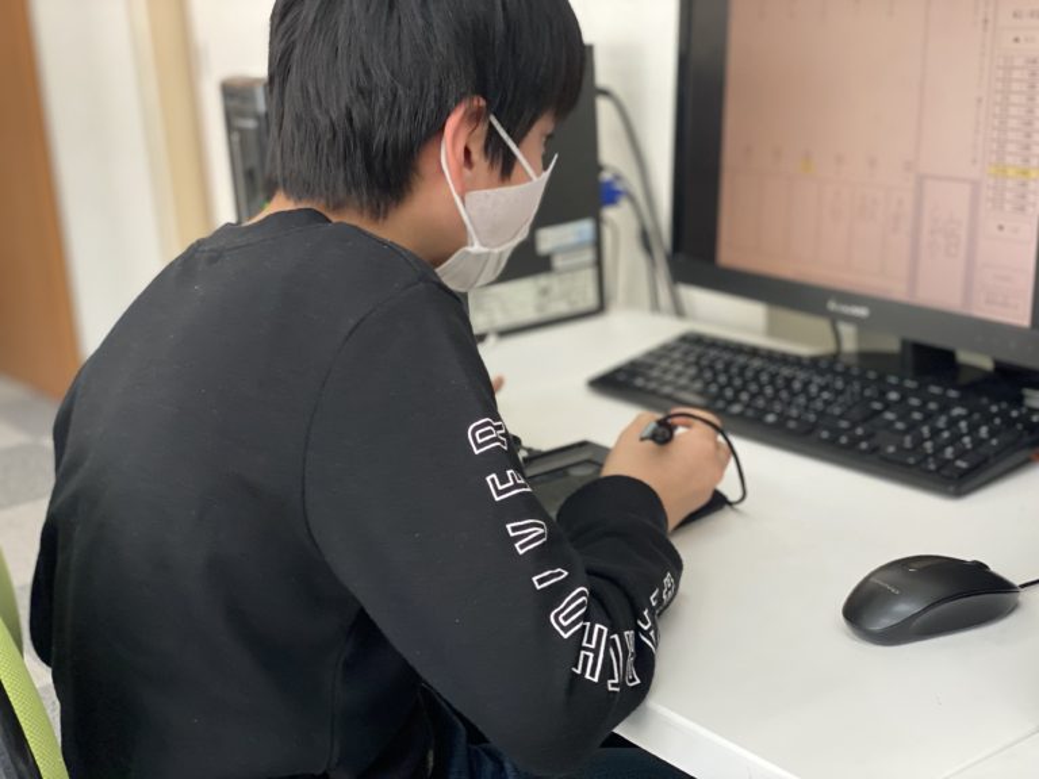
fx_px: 1561
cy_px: 390
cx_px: 520
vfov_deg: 28.0
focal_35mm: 52
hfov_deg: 36.8
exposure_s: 1/120
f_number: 2
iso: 200
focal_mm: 6
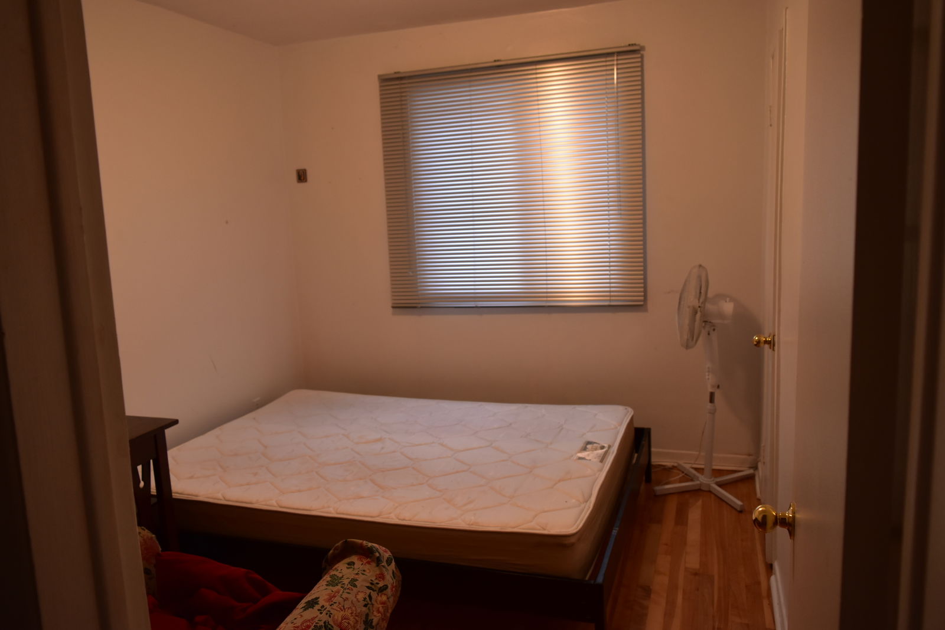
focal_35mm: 27
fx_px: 709
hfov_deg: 67.4
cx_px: 472
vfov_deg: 47.9
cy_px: 315
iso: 720
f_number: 5
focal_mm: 18
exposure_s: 1/60
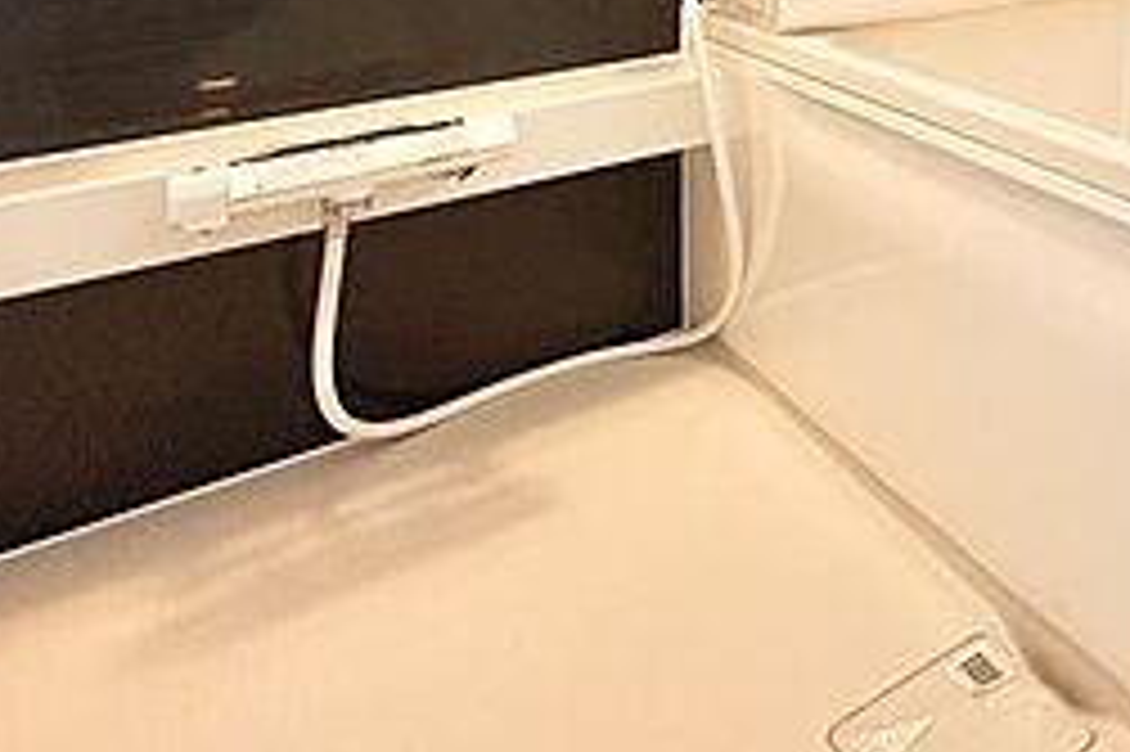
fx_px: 1129
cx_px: 1144
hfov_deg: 44.7
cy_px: -214
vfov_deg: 29.8
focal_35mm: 36
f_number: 2.2
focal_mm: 2.22
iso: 250
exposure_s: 1/50
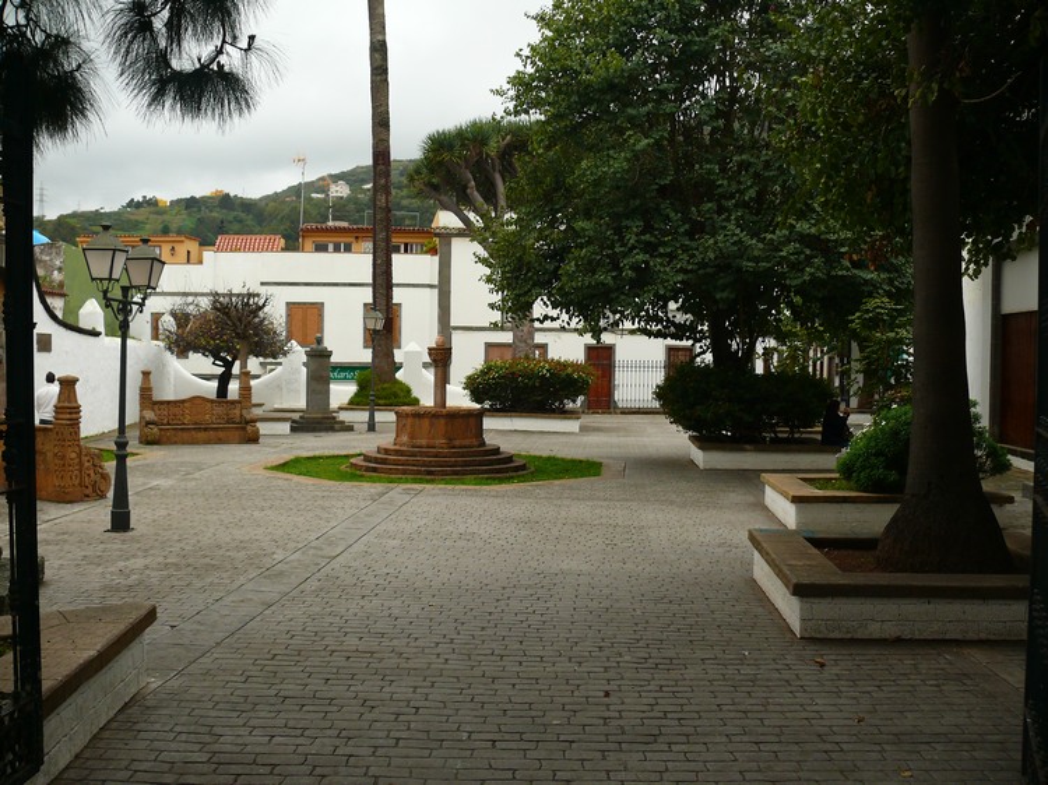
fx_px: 1059
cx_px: 524
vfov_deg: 40.7
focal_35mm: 35
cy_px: 392
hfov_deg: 52.6
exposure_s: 1/100
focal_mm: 7.4
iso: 100
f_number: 2.8
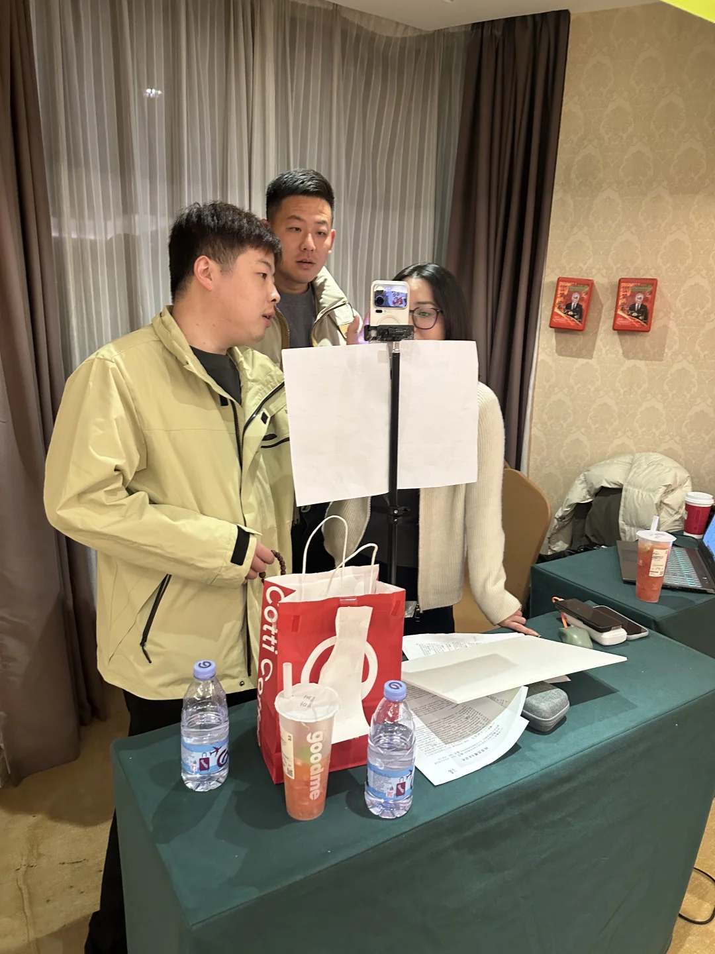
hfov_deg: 56.8
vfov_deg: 71.6
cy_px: 477
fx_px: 661
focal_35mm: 24
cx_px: 358
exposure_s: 1/50
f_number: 1.78
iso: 400
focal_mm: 6.86
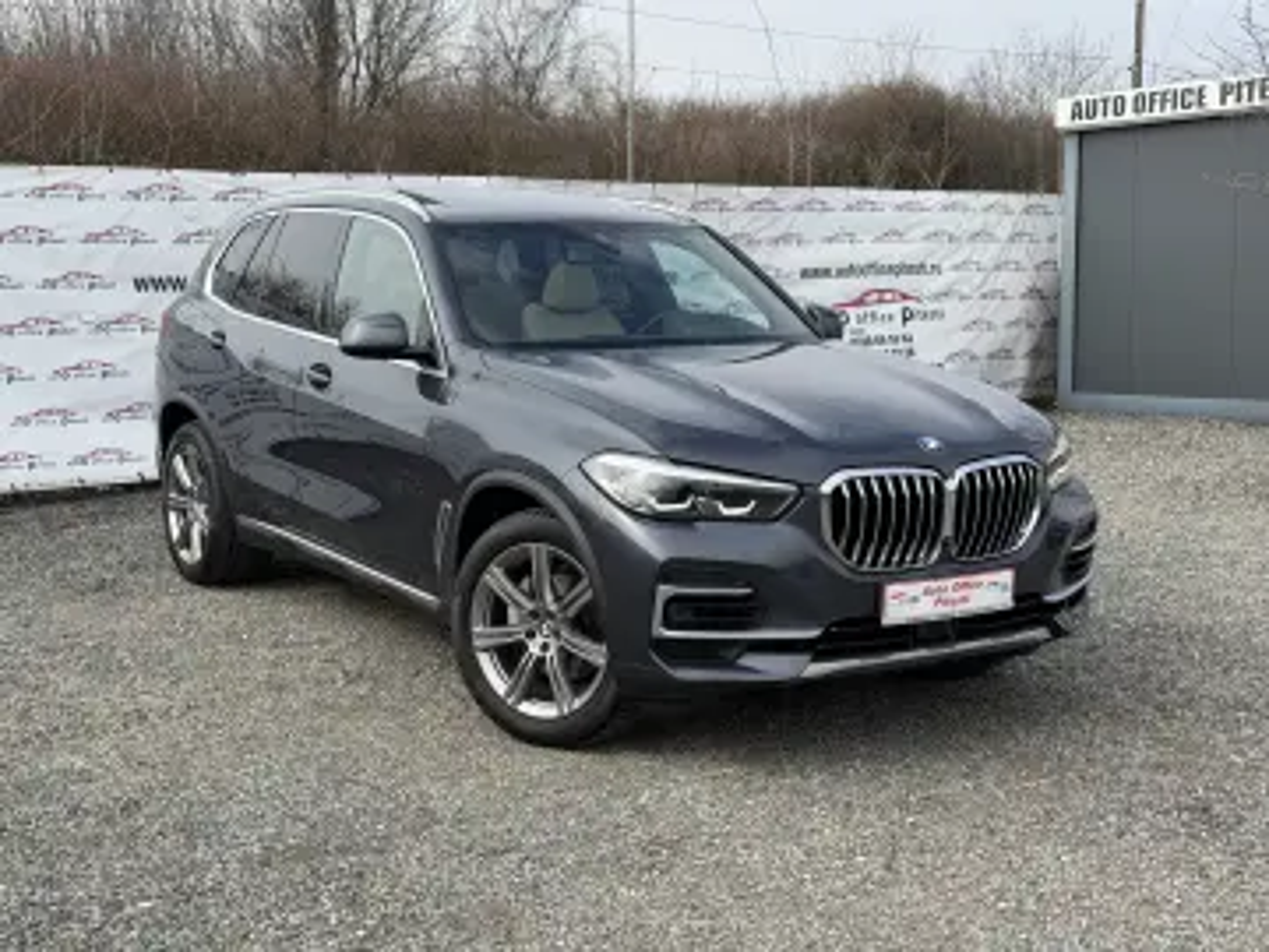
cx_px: 634
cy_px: 476
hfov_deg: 39.7
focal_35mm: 48
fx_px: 1760
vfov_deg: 30.3
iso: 64
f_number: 1.78
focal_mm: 6.76
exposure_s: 1/2577
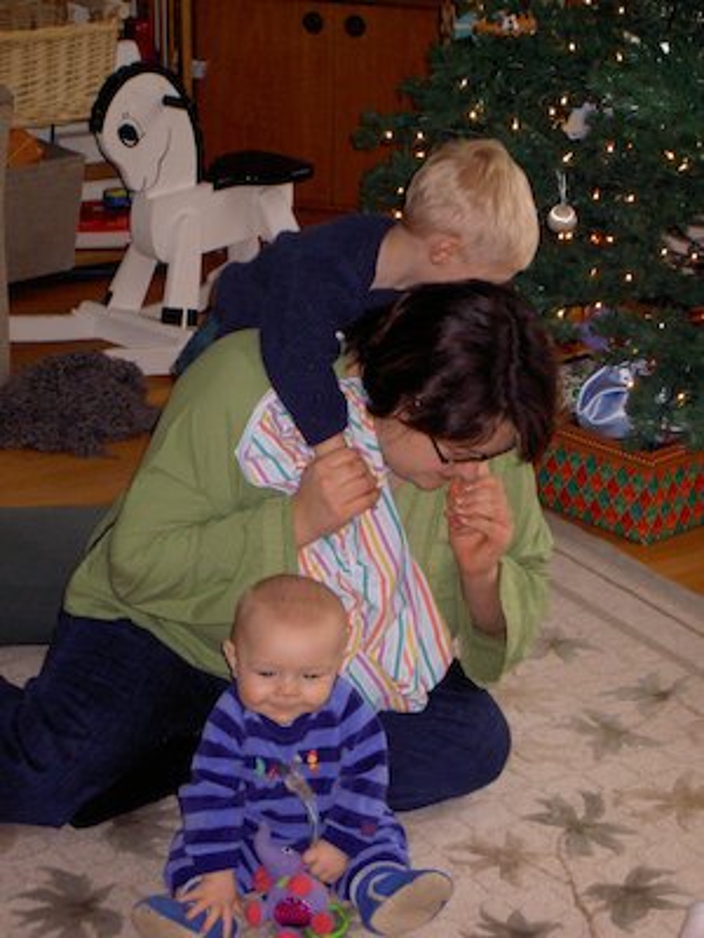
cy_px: 469
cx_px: 352
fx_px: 2413
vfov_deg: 22.0
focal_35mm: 89
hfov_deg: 16.6
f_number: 4.6
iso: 200
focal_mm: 14.7
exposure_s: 1/80
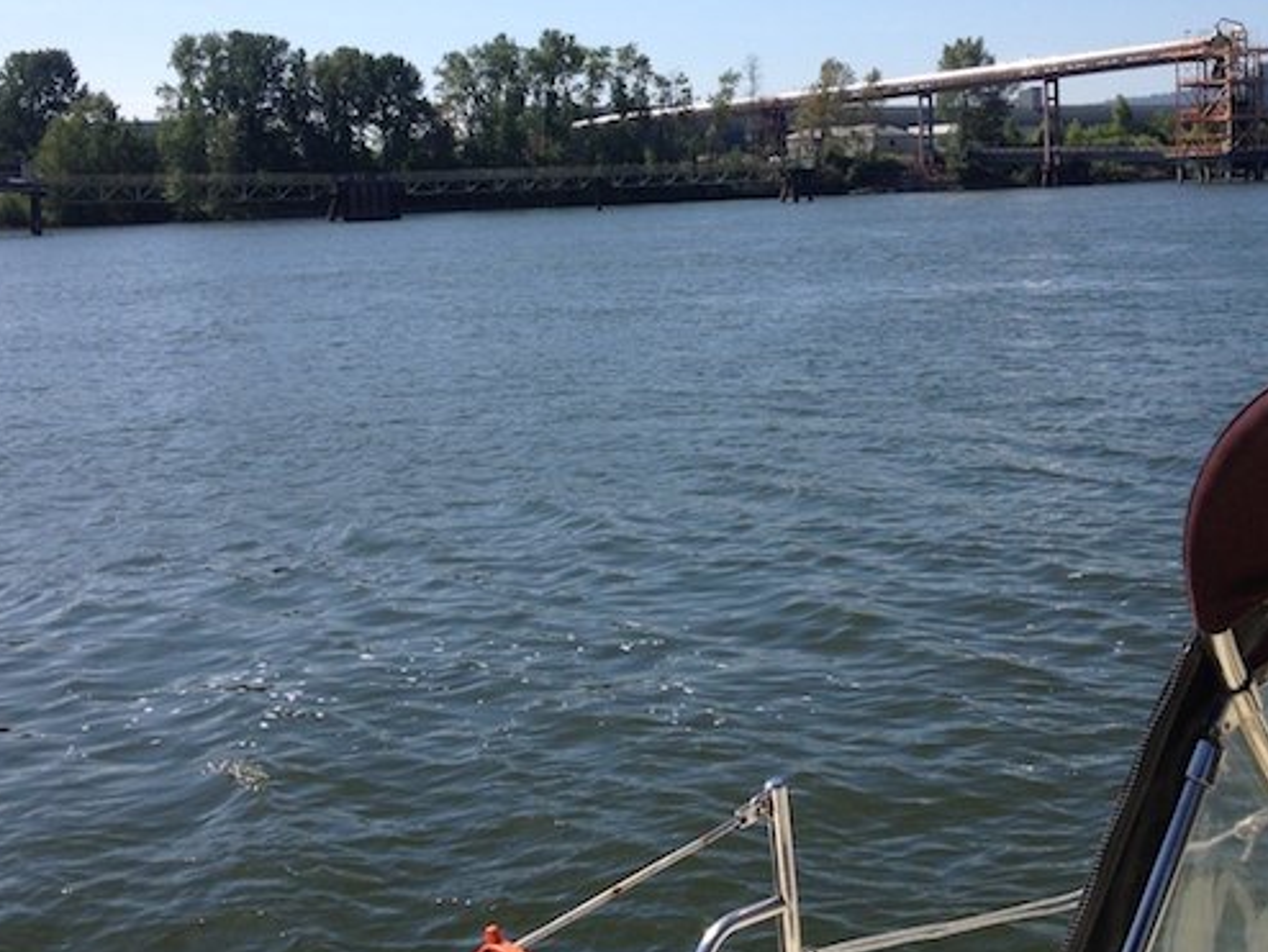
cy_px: 277
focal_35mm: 51
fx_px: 1869
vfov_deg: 28.3
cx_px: 719
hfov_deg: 37.4
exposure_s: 1/1972
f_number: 2.4
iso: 50
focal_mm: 4.28
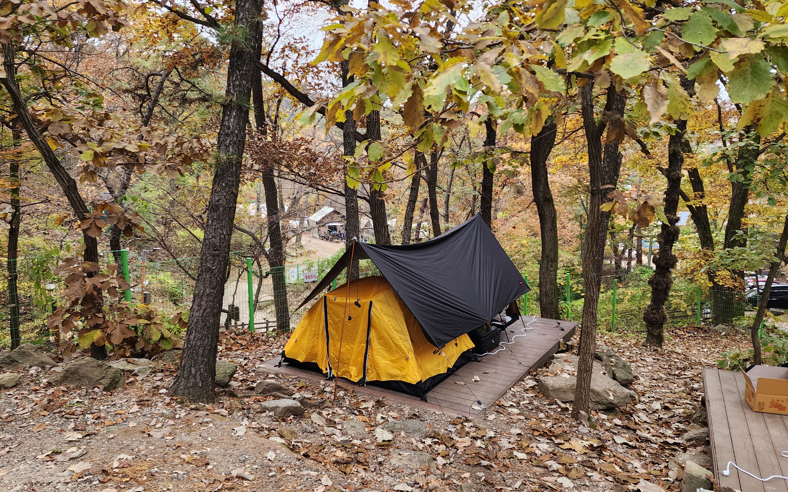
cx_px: 392
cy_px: 250
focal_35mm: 25
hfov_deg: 72.5
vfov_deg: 49.3
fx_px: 537
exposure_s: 1/180
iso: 125
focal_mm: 6.4
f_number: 1.8
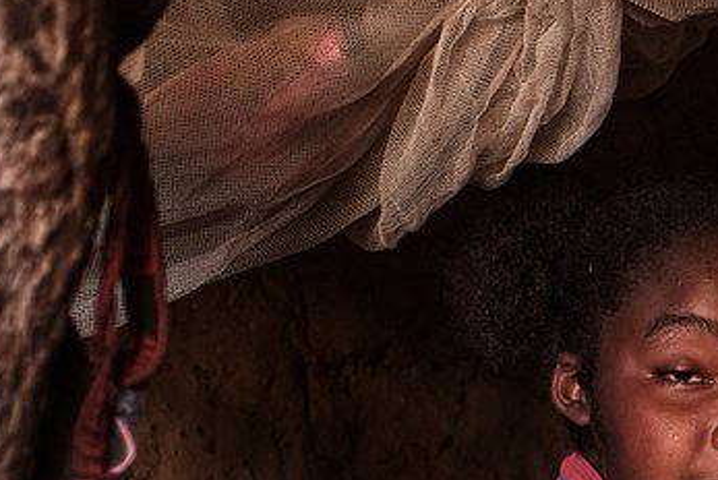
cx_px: 1072
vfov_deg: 9.8
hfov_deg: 14.4
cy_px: 832
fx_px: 2655
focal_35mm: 133
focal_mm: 23
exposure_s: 1/60
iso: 1000
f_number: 2
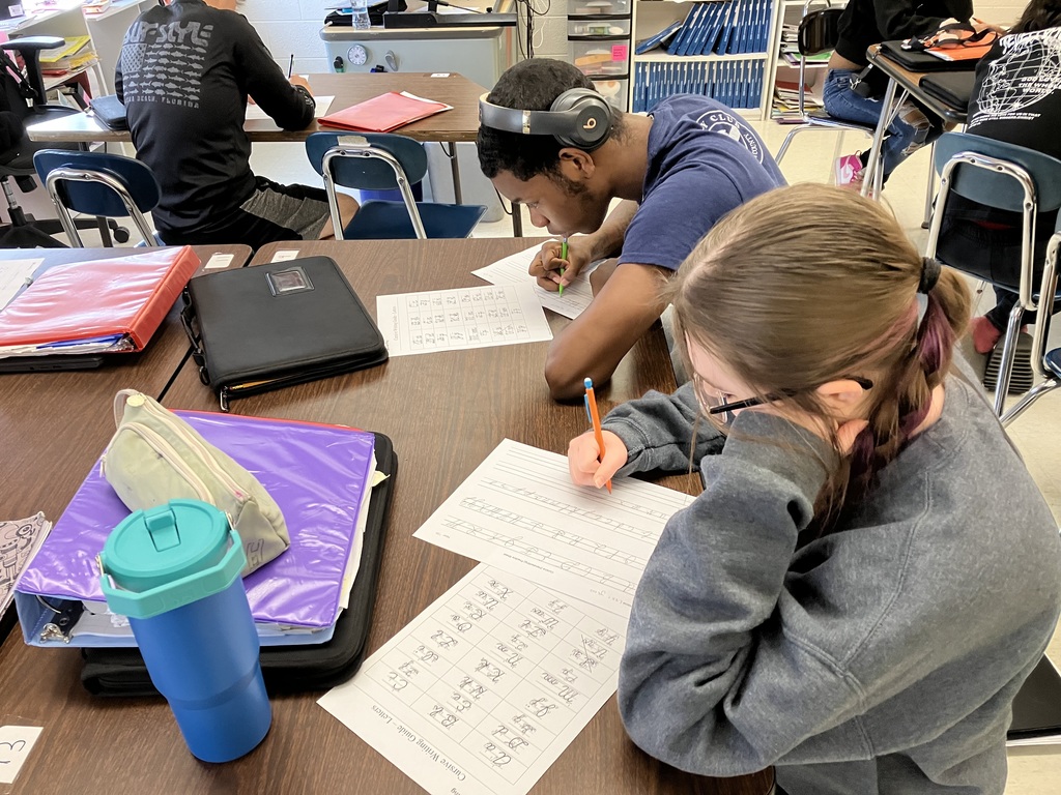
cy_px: 398
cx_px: 530
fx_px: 858
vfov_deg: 49.7
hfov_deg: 63.4
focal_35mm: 28
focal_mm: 3.99
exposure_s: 1/60
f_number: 1.8
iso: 160
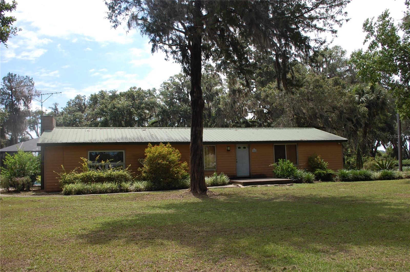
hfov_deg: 57.3
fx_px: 375
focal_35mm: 33
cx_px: 205
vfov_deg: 39.9
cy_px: 136
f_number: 8
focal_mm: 22
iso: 200
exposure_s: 1/250
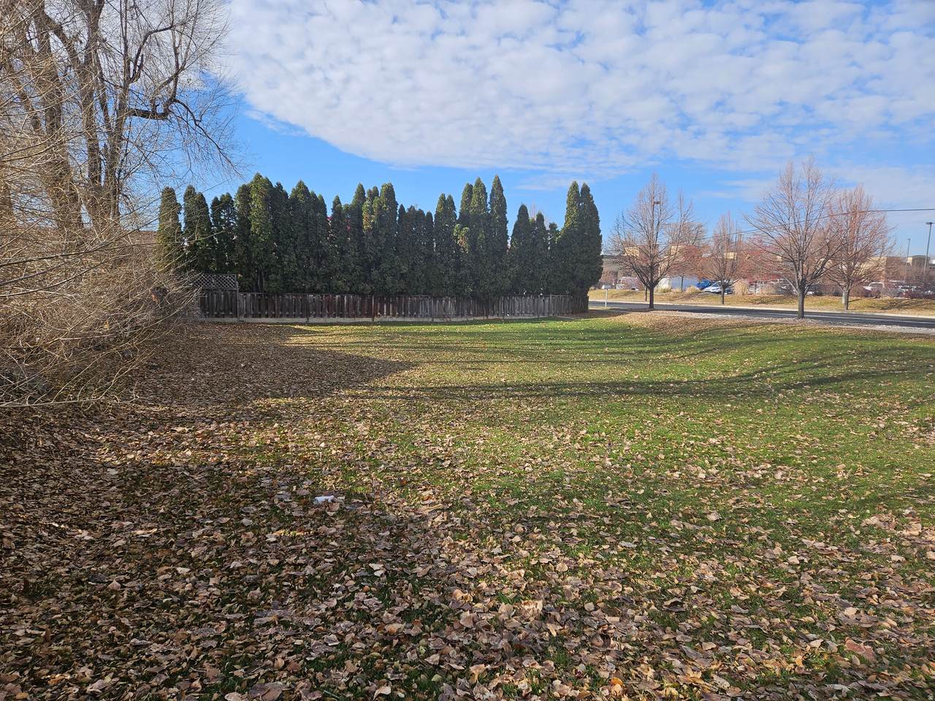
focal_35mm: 23
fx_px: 621
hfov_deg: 73.9
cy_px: 350
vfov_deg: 58.9
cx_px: 468
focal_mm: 5.4
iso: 32
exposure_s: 1/1580
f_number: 1.8
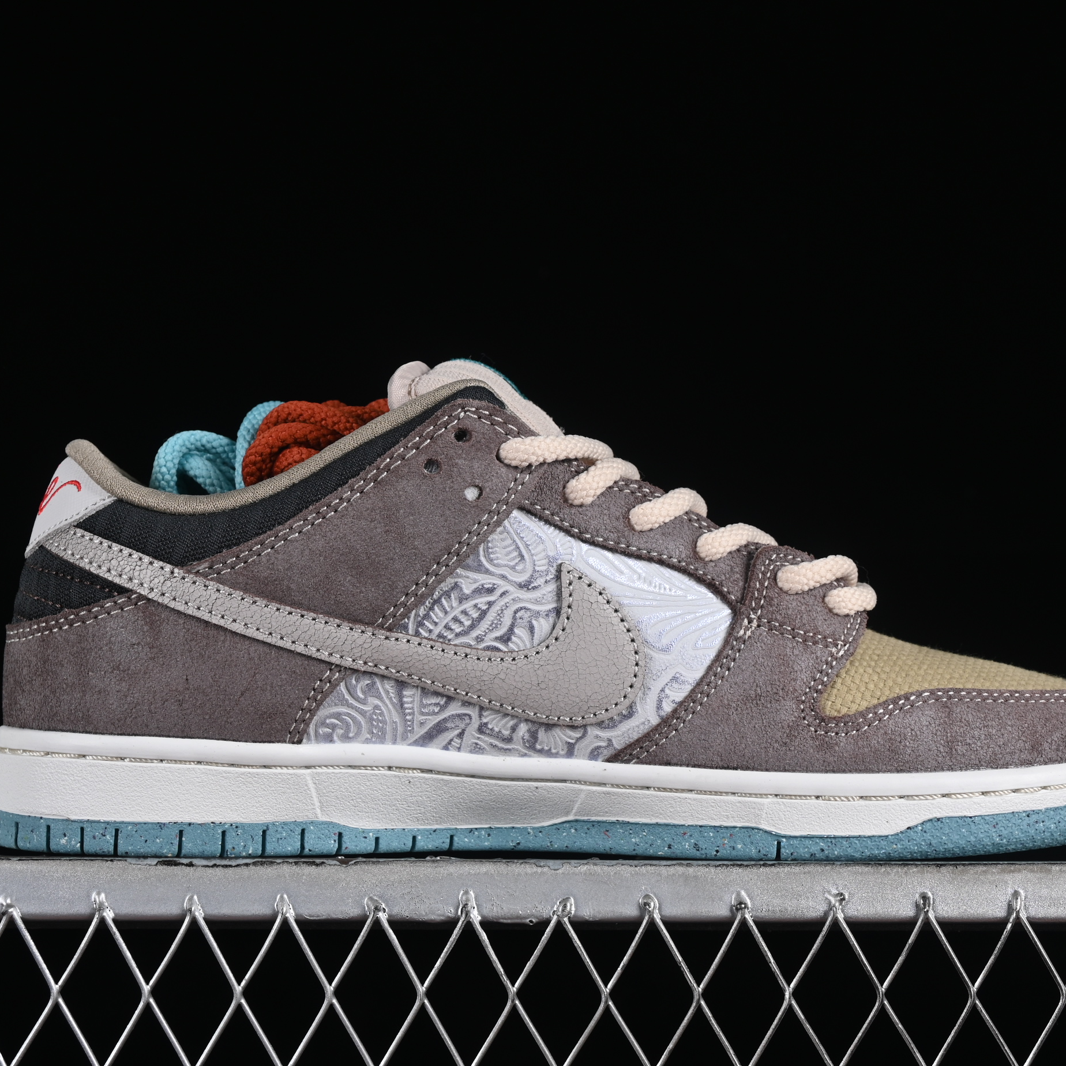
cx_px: 549
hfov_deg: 18.1
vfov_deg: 18.1
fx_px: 3345
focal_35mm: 96
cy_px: 532
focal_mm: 50
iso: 160
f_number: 8
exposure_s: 1/80
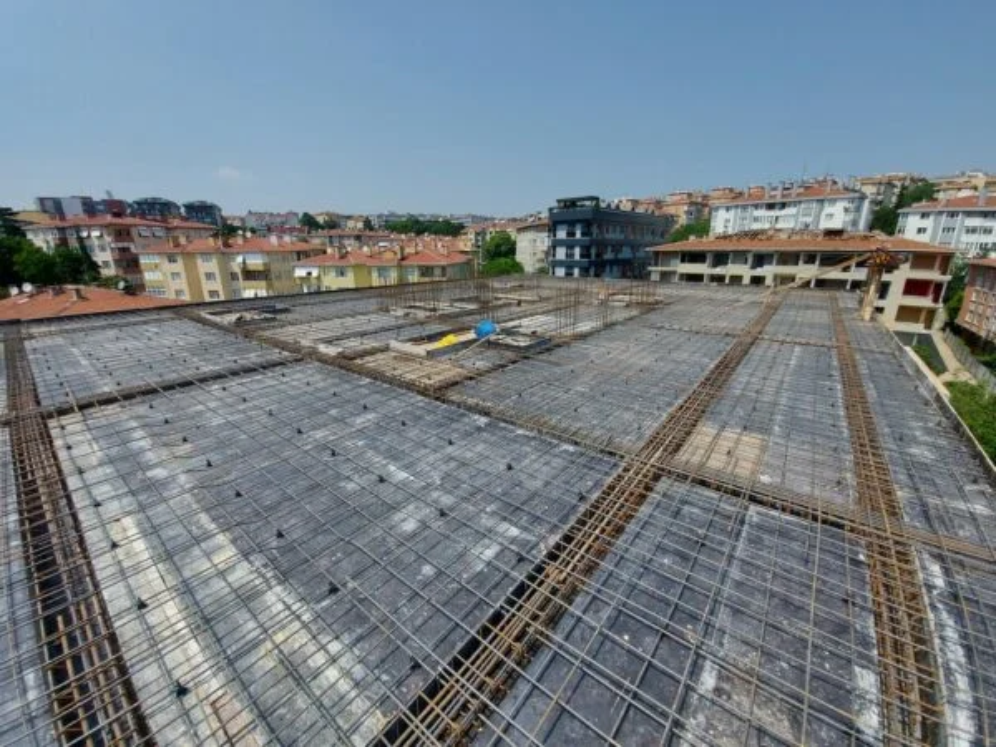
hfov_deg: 106.2
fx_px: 374
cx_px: 498
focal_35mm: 13
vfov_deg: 89.9
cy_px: 374
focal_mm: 1.74
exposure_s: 1/1696
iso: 50
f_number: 2.2
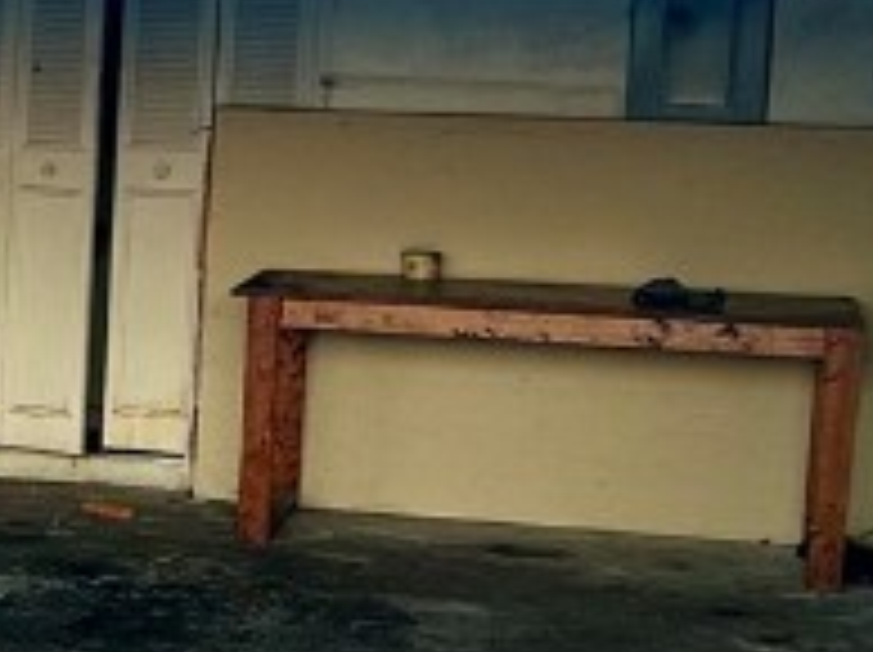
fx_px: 3199
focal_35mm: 127
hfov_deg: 14.7
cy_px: 324
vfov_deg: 11.6
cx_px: -351
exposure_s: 1/121
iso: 160
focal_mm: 6.86
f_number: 1.78
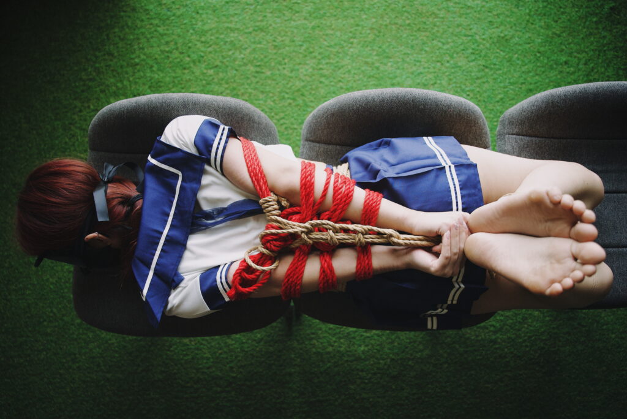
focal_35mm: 24
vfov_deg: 53.2
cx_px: 314
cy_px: 210
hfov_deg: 73.7
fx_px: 418
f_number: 2.8
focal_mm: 24
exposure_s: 1/100
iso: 1000
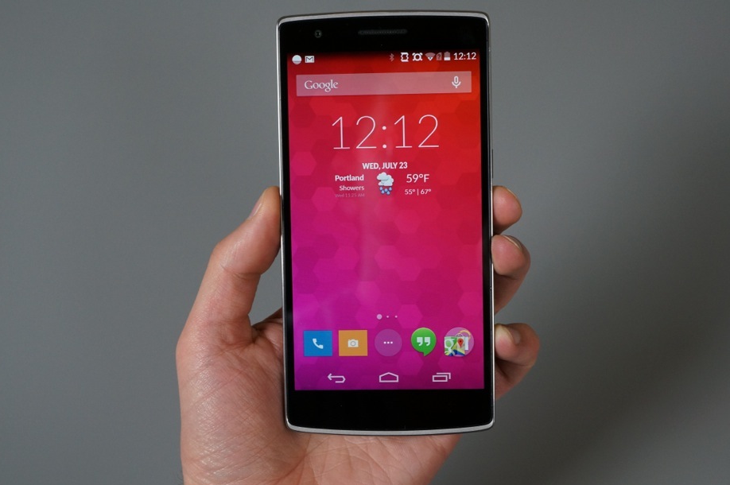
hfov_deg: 40.4
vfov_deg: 27.5
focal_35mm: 49
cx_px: 390
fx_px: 993
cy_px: 226
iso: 800
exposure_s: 1/60
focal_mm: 30
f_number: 5.6
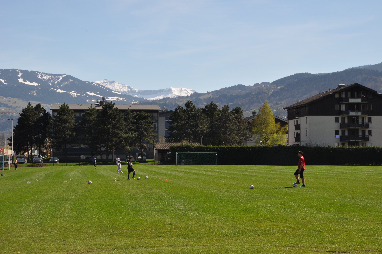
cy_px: 127
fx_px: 668
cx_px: 191
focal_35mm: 63
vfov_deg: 21.5
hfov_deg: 31.9
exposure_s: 1/200
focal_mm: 42
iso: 200
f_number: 14
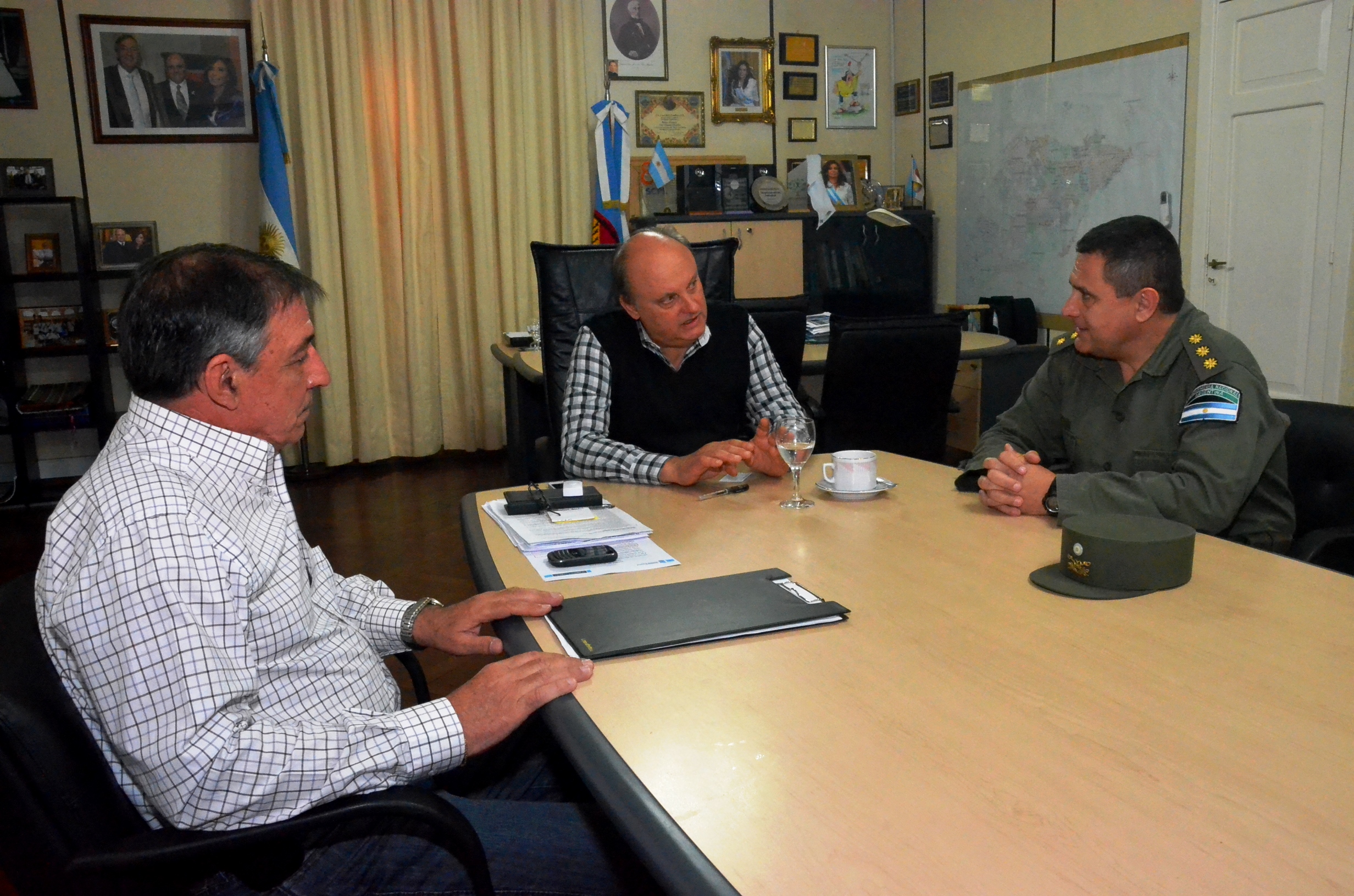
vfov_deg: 43.4
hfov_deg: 62.0
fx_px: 1126
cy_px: 448
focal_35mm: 30
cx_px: 677
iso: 6400
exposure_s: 1/60
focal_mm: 20
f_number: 11
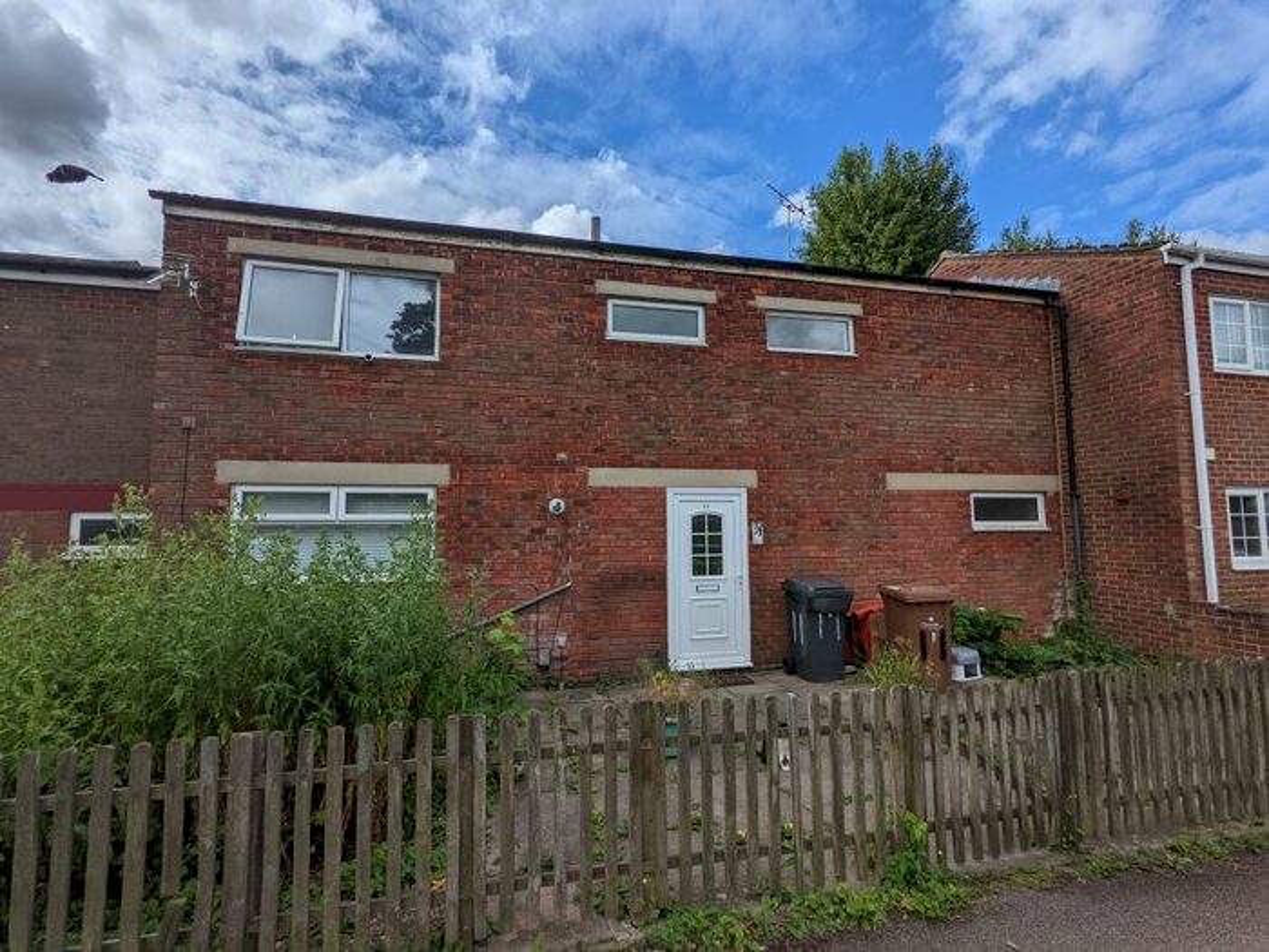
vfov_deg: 78.1
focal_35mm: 16
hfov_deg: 94.5
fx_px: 587
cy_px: 476
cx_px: 634
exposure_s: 1/1808
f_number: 2.2
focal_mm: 2.22
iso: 36
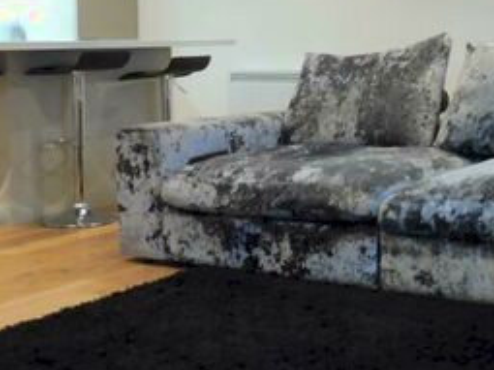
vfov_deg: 21.8
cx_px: 335
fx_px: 941
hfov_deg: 29.2
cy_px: 49
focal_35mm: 66
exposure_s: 1/25
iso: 400
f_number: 3.3
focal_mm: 4.3
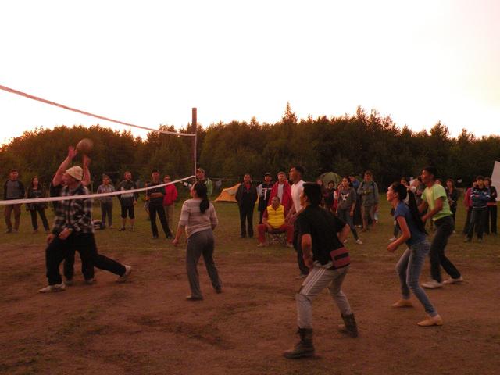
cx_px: 250
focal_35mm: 33
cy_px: 188
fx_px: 477
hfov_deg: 55.4
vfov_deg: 42.9
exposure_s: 1/67
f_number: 3.2
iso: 355
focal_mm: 5.8
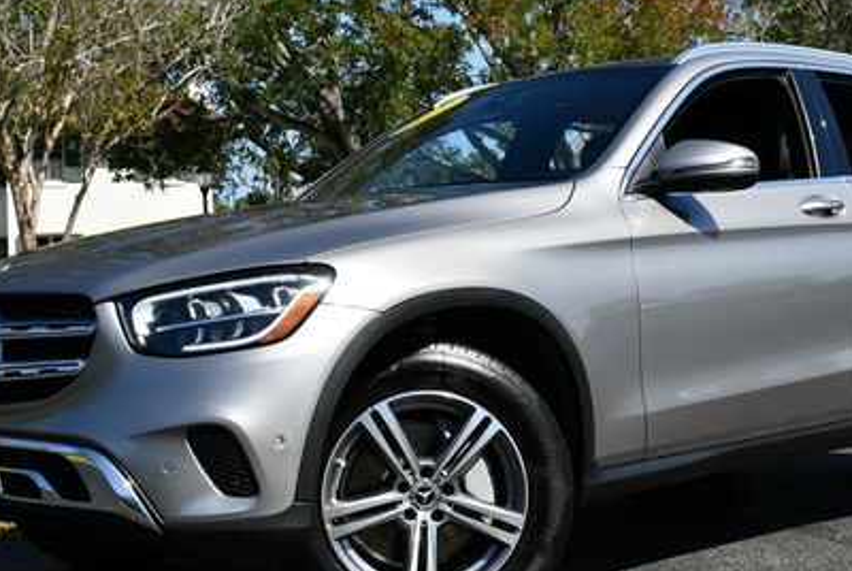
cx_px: 488
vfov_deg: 21.3
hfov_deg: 31.3
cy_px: 264
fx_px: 1517
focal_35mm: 64
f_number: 9
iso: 100
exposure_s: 1/320
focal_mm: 20
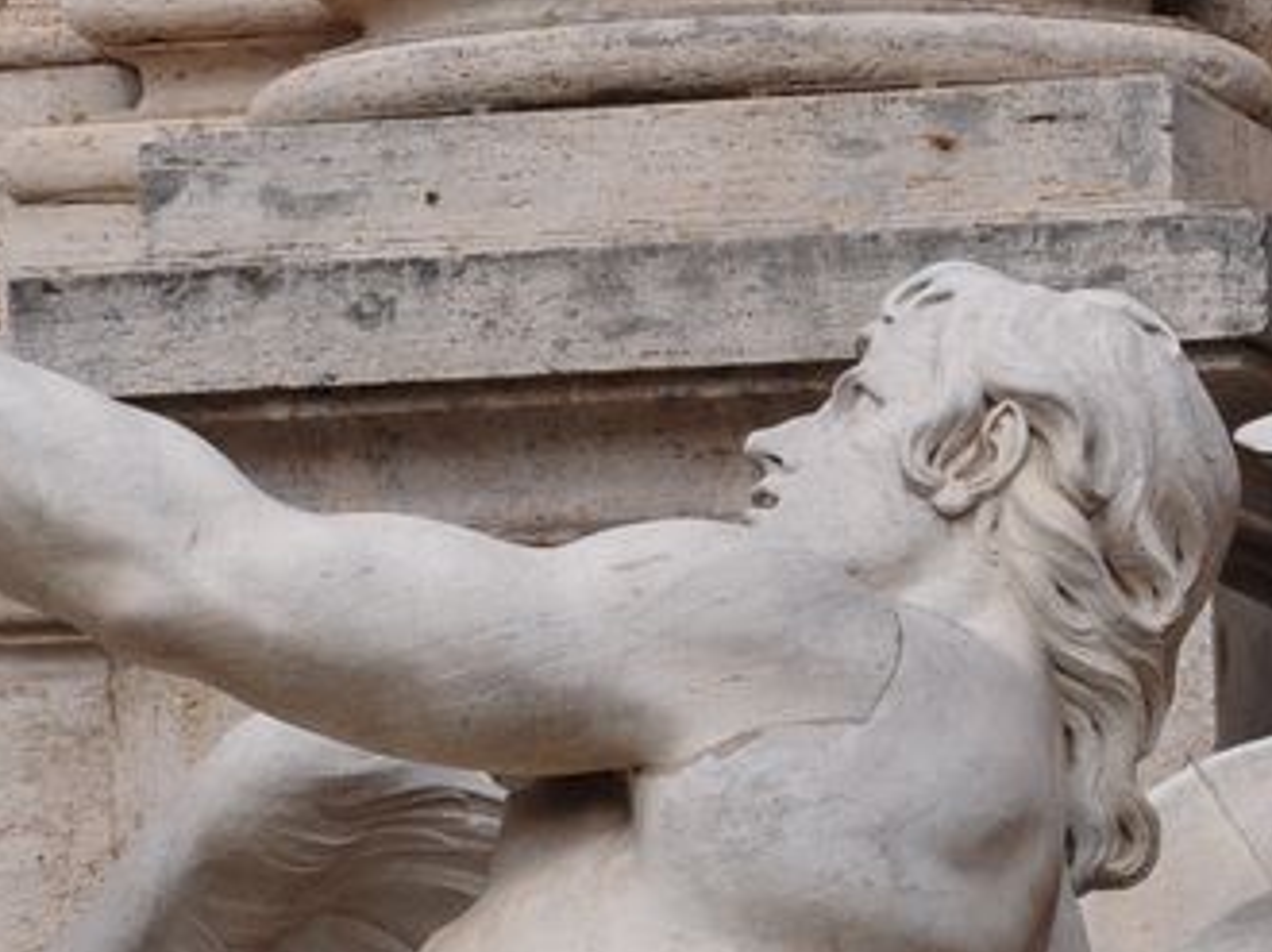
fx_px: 17239
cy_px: 690
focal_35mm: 469
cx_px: -143
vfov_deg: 3.2
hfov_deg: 4.2
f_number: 10
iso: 200
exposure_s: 1/320
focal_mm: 105
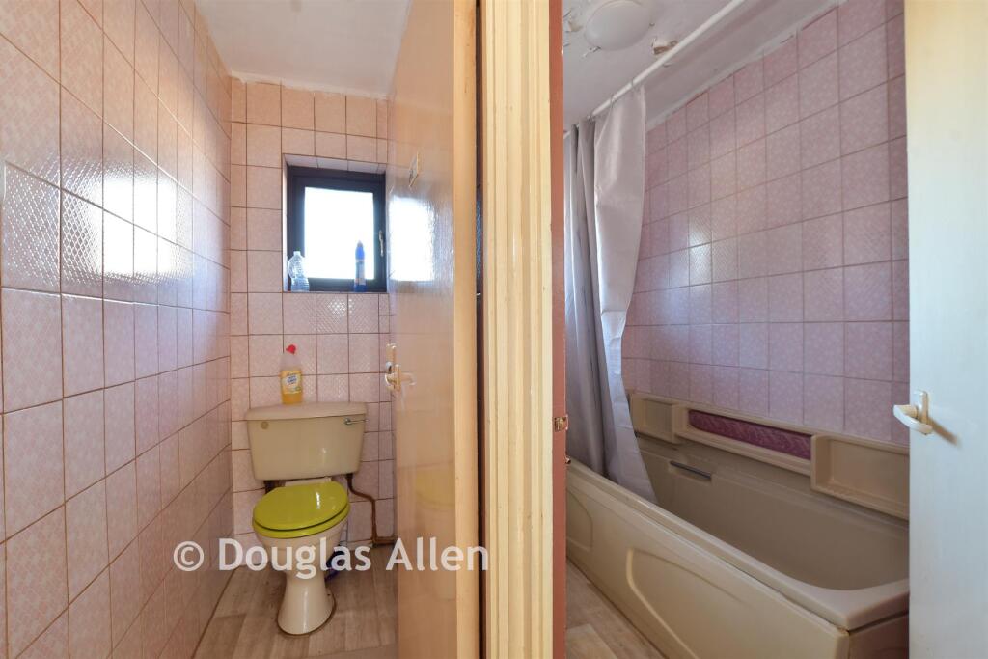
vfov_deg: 77.3
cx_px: 494
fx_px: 412
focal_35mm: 15
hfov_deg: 100.4
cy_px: 330
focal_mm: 10
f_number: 8
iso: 125
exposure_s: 1/2
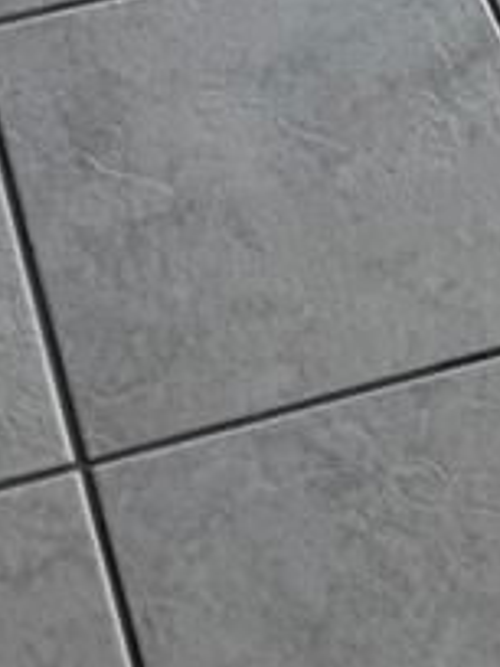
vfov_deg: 11.6
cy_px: -899
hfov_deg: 10.5
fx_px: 2716
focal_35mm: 141
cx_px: 441
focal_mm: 6.76
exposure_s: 1/296
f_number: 1.78
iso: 80
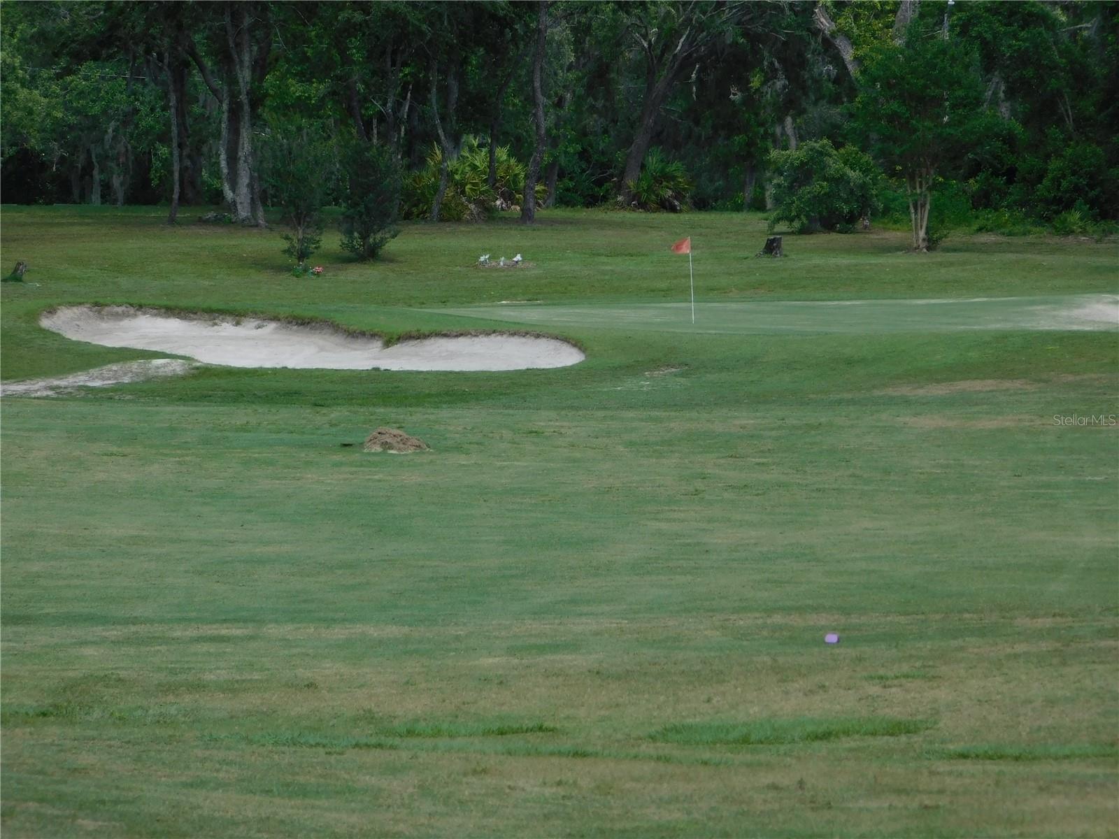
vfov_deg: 3.4
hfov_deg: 4.5
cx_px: 560
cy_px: 420
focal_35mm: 440
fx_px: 14223
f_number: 5.9
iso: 125
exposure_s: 1/320
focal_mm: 78.1
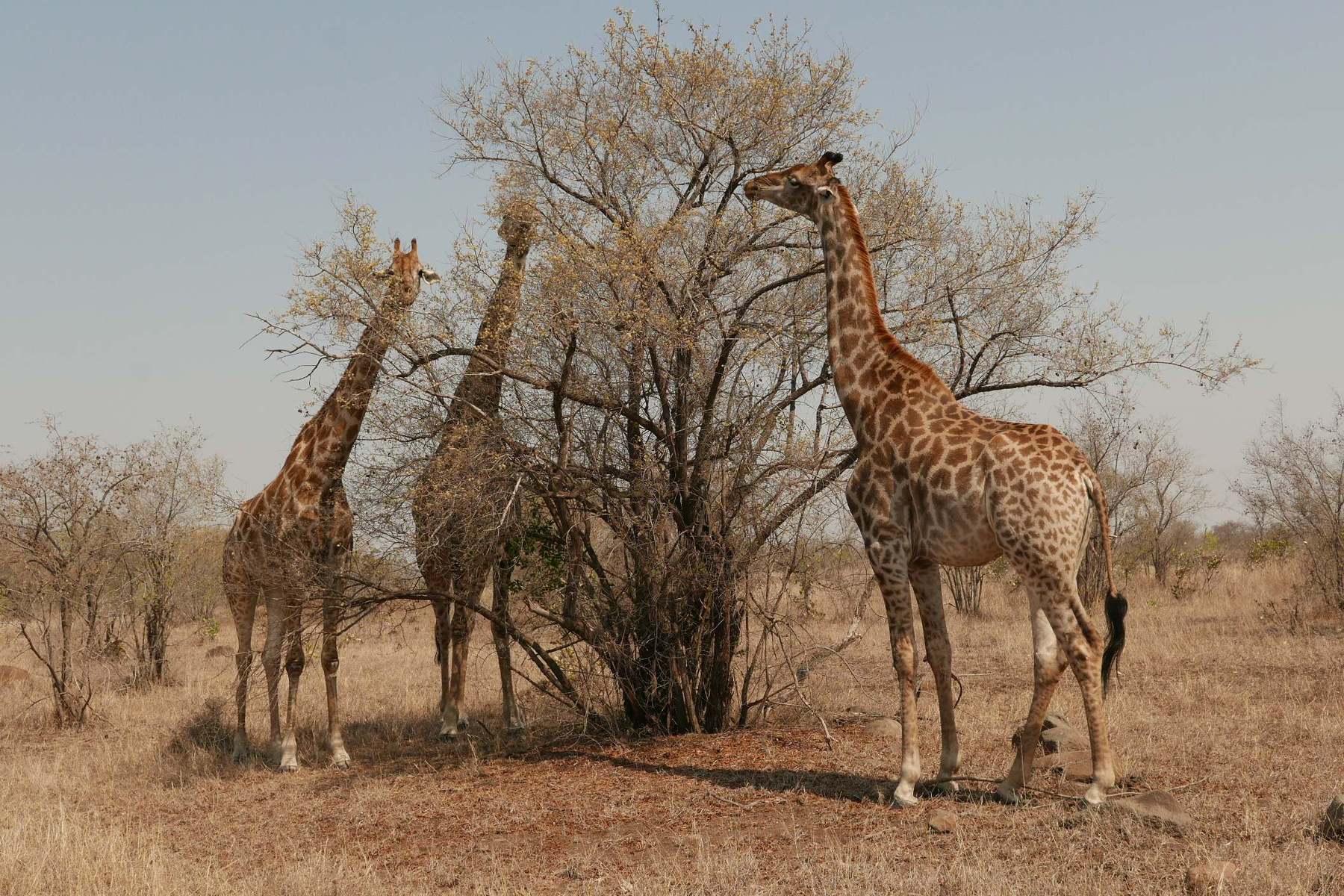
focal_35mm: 46
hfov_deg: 42.7
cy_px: 448
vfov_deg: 29.2
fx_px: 1717
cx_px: 672
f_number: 5.6
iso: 200
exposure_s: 1/800
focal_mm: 20.6
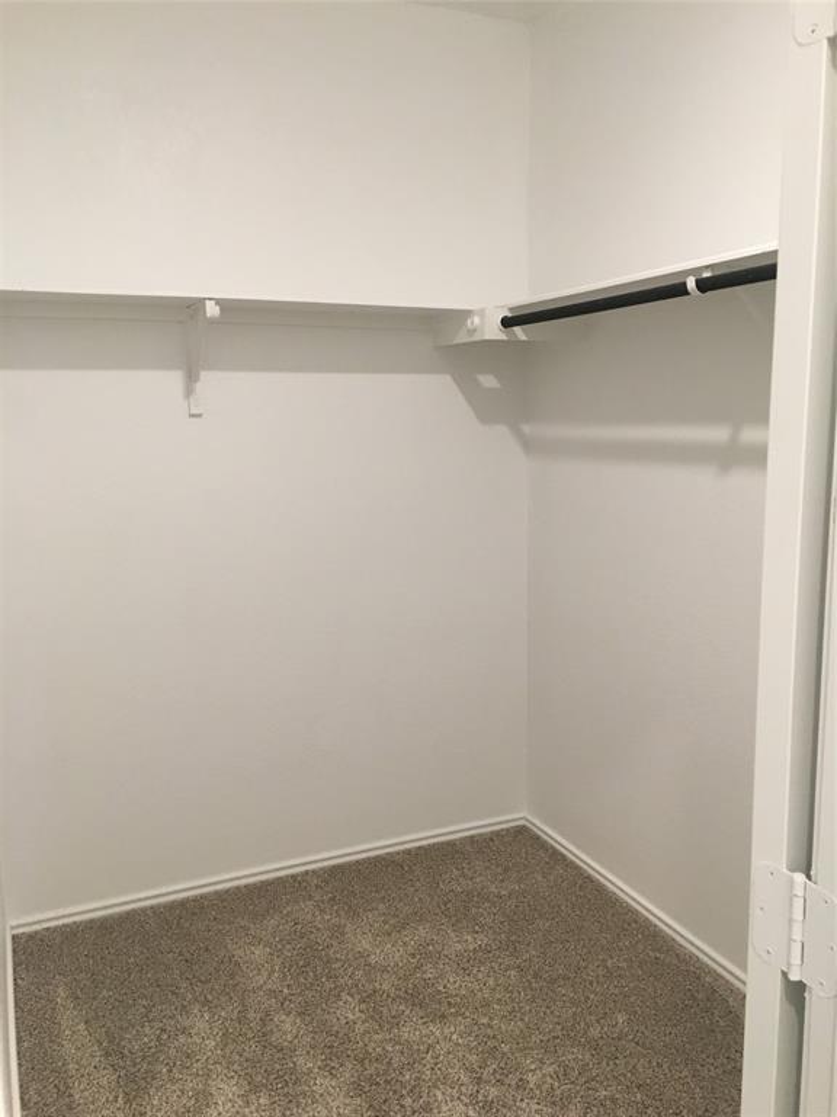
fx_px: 935
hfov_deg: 48.2
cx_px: 418
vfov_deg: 61.7
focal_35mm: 29
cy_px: 558
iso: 100
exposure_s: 1/30
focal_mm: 4.15
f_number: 2.2
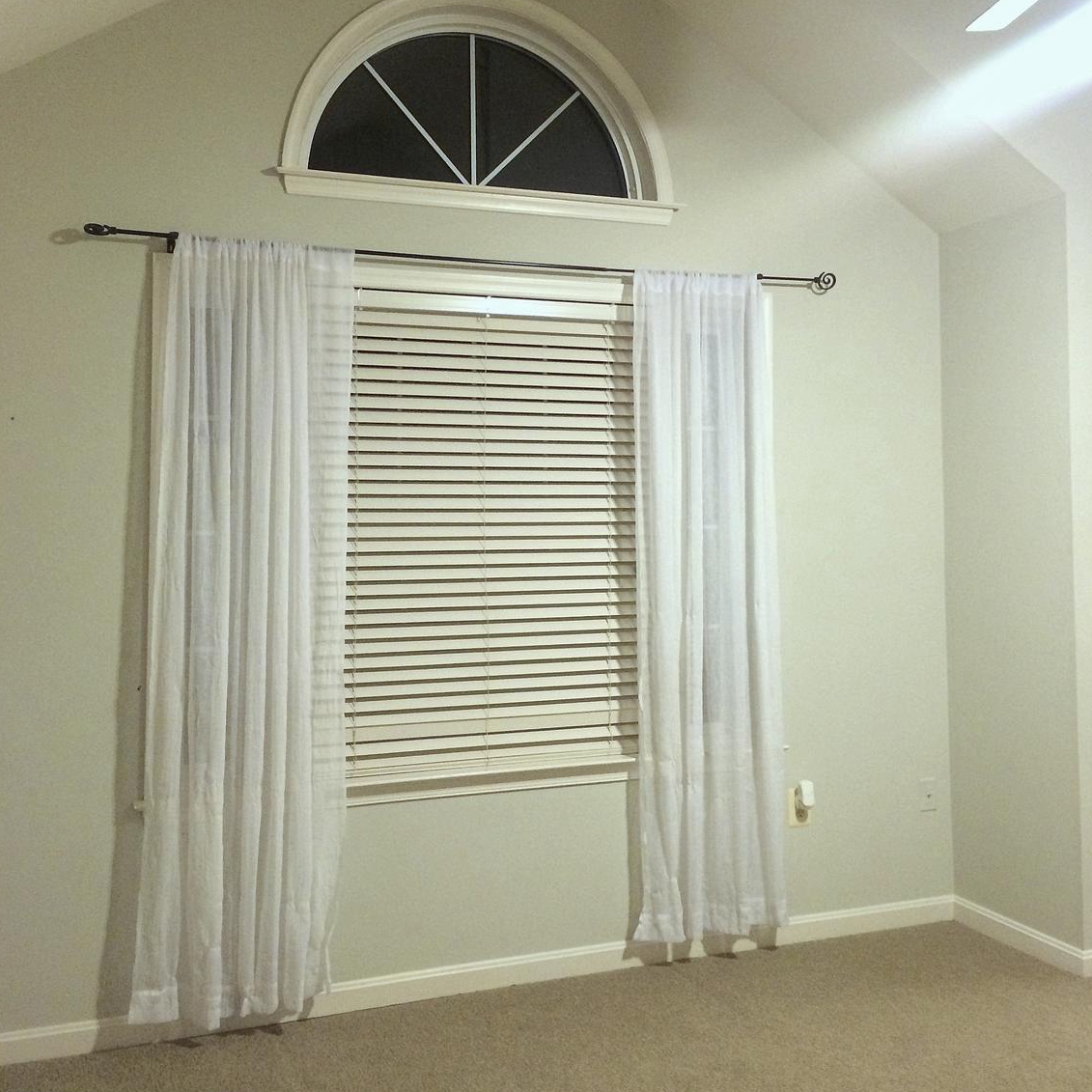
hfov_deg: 46.0
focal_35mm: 36
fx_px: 1285
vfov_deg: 45.8
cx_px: 546
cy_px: 439
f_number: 2.2
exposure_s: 1/30
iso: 250
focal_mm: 4.12
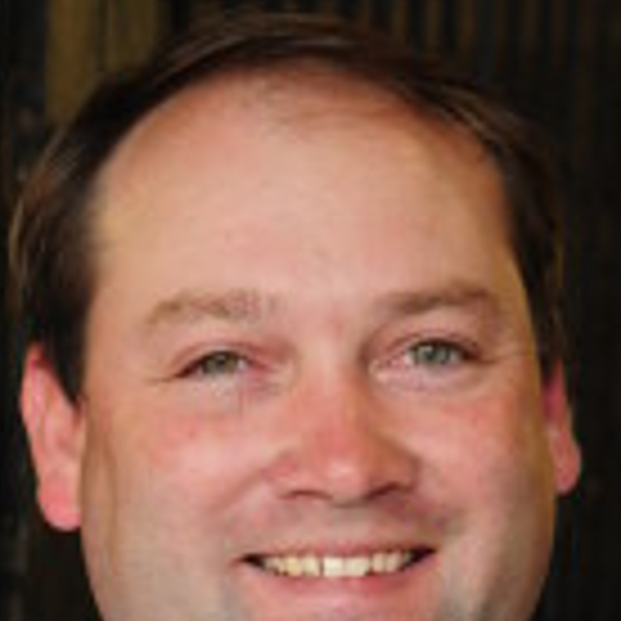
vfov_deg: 6.2
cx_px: 225
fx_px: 5683
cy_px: 902
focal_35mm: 280
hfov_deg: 6.3
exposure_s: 1/125
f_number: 5.6
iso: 800
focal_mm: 70
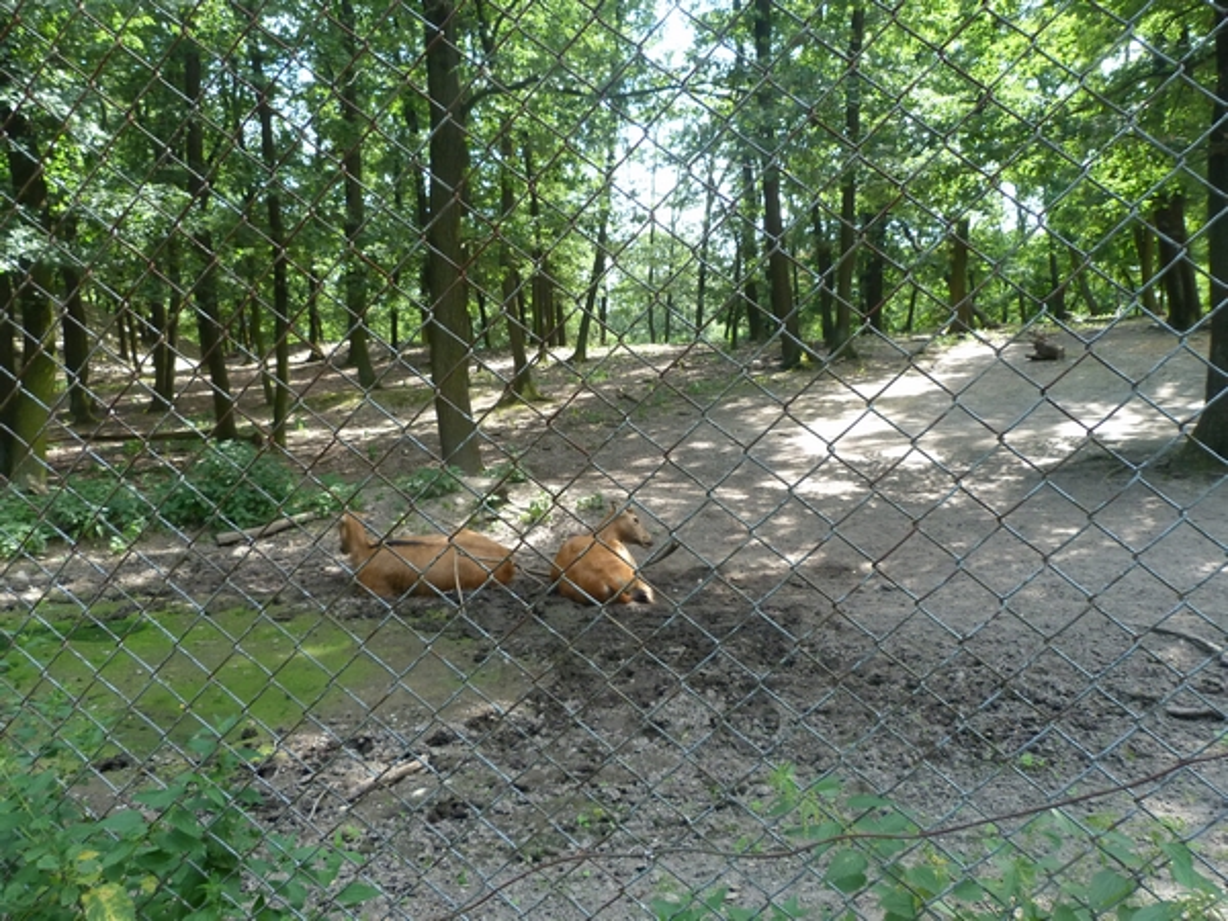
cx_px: 614
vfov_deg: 54.9
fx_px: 887
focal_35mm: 25
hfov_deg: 69.4
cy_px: 460
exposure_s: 1/125
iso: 200
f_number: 3.6
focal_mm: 4.5
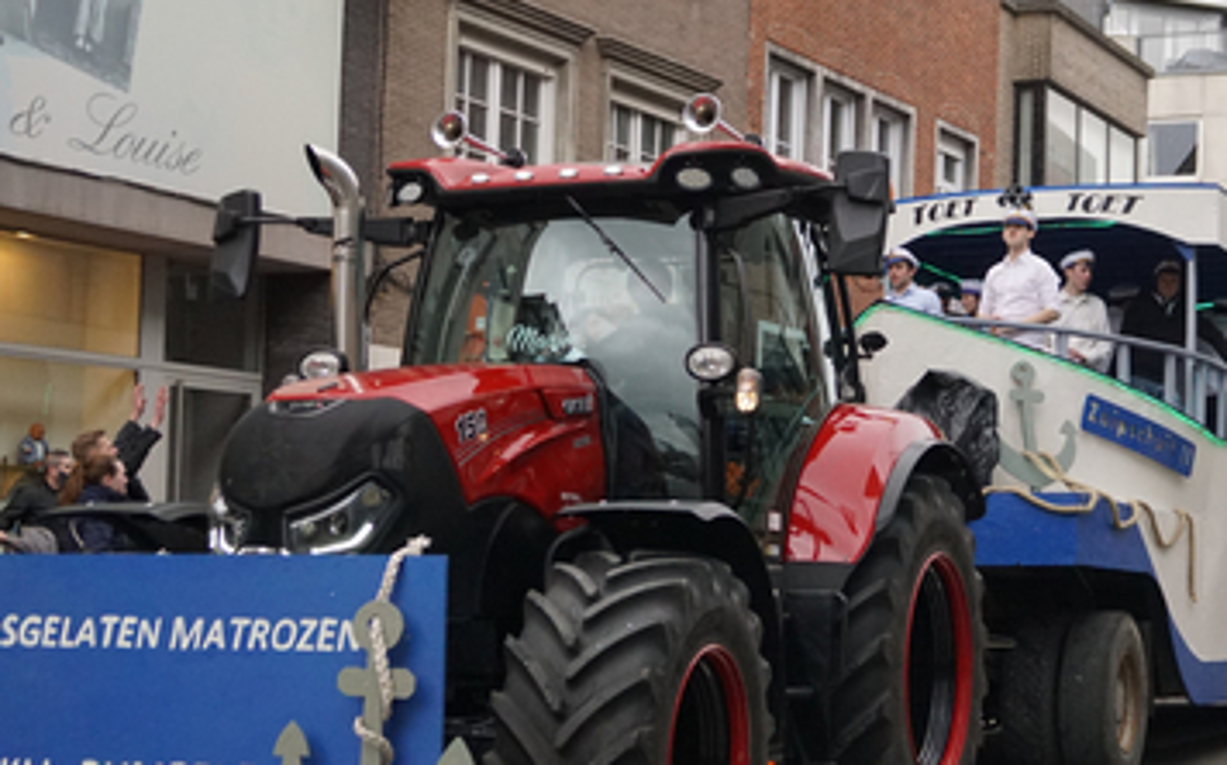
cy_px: 455
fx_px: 2239
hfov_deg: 30.3
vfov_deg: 19.4
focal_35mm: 67
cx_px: 851
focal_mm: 26
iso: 1600
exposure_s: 1/2000
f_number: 4
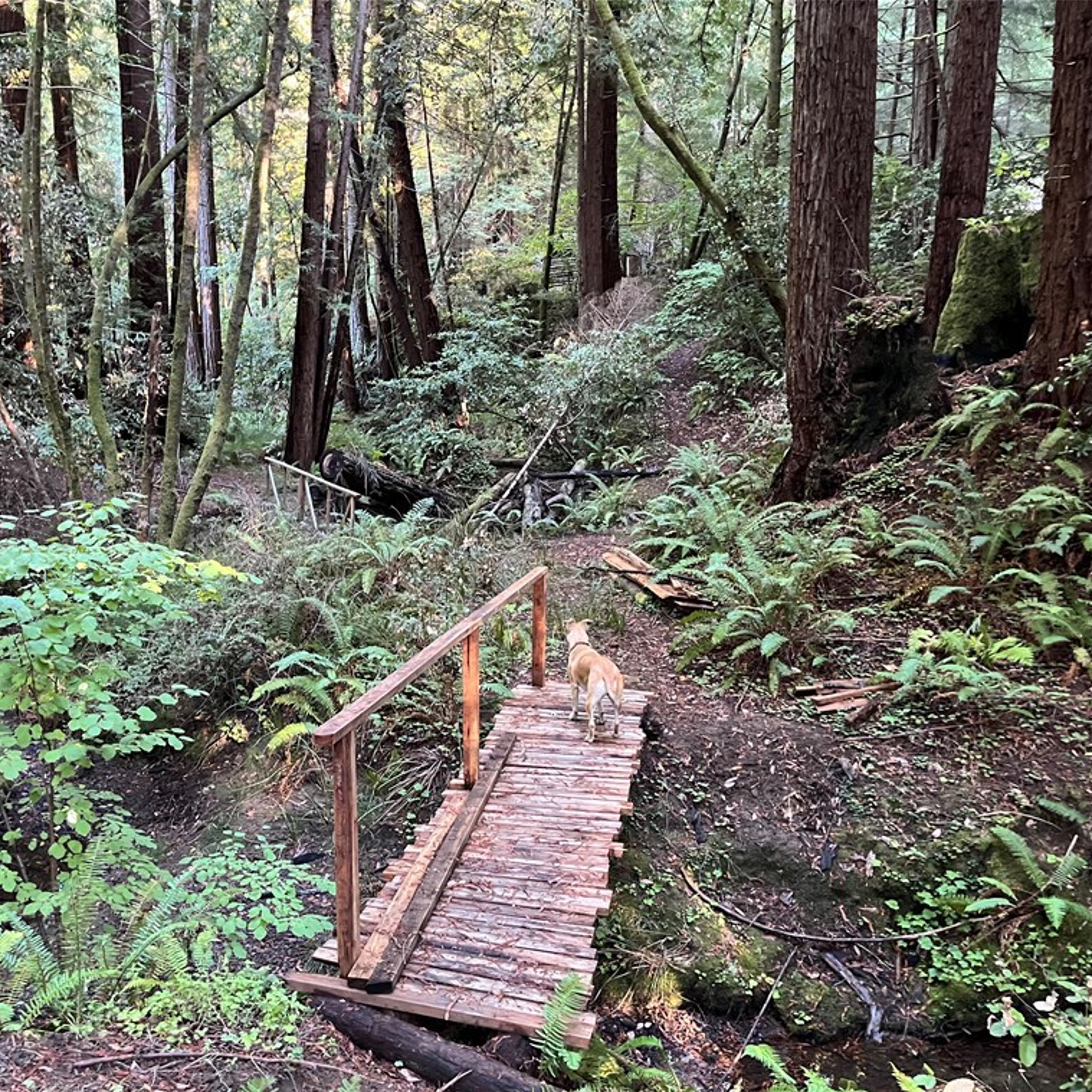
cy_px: 551
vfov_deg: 52.5
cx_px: 411
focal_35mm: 31
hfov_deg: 52.0
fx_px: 1106
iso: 500
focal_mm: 5.1
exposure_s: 1/51
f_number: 1.6
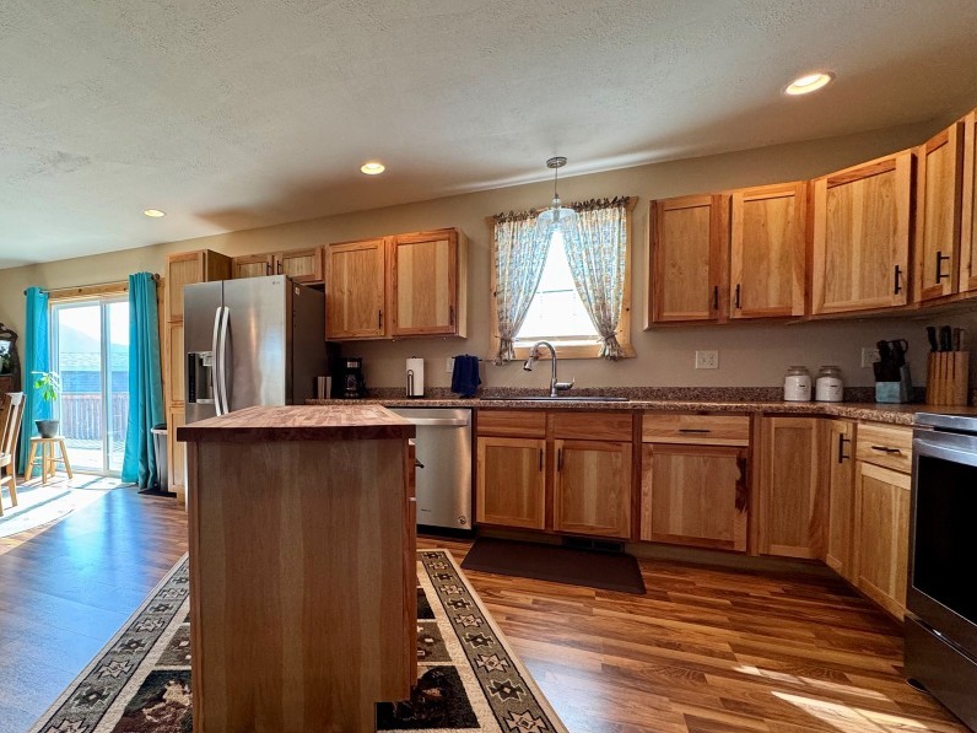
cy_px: 400
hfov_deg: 85.6
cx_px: 352
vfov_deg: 71.4
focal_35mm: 18
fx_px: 508
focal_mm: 2.22
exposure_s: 1/120
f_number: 2.2
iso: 160
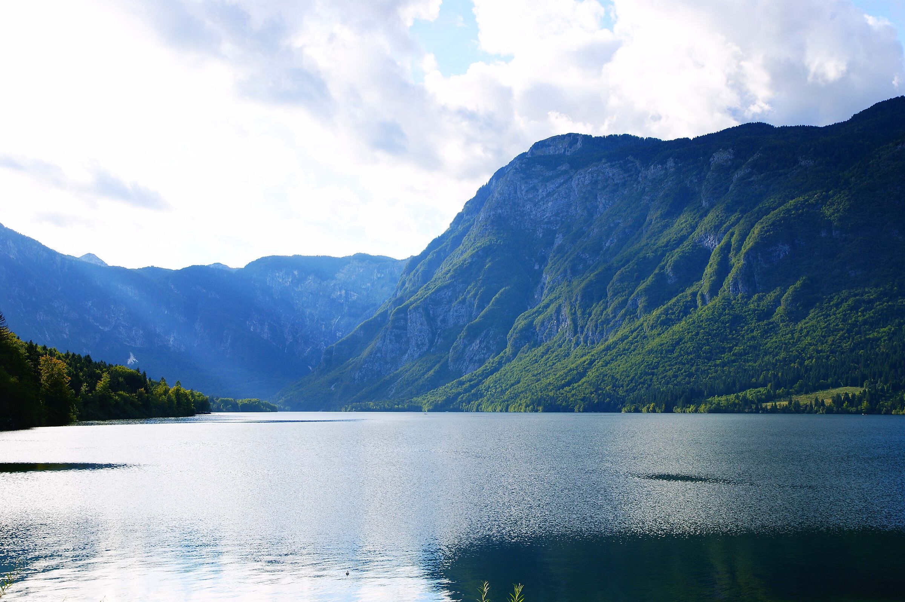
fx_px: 1131
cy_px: 301
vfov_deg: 29.8
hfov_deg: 43.6
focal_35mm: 45
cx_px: 452
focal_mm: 30
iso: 100
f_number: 9
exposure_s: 1/100
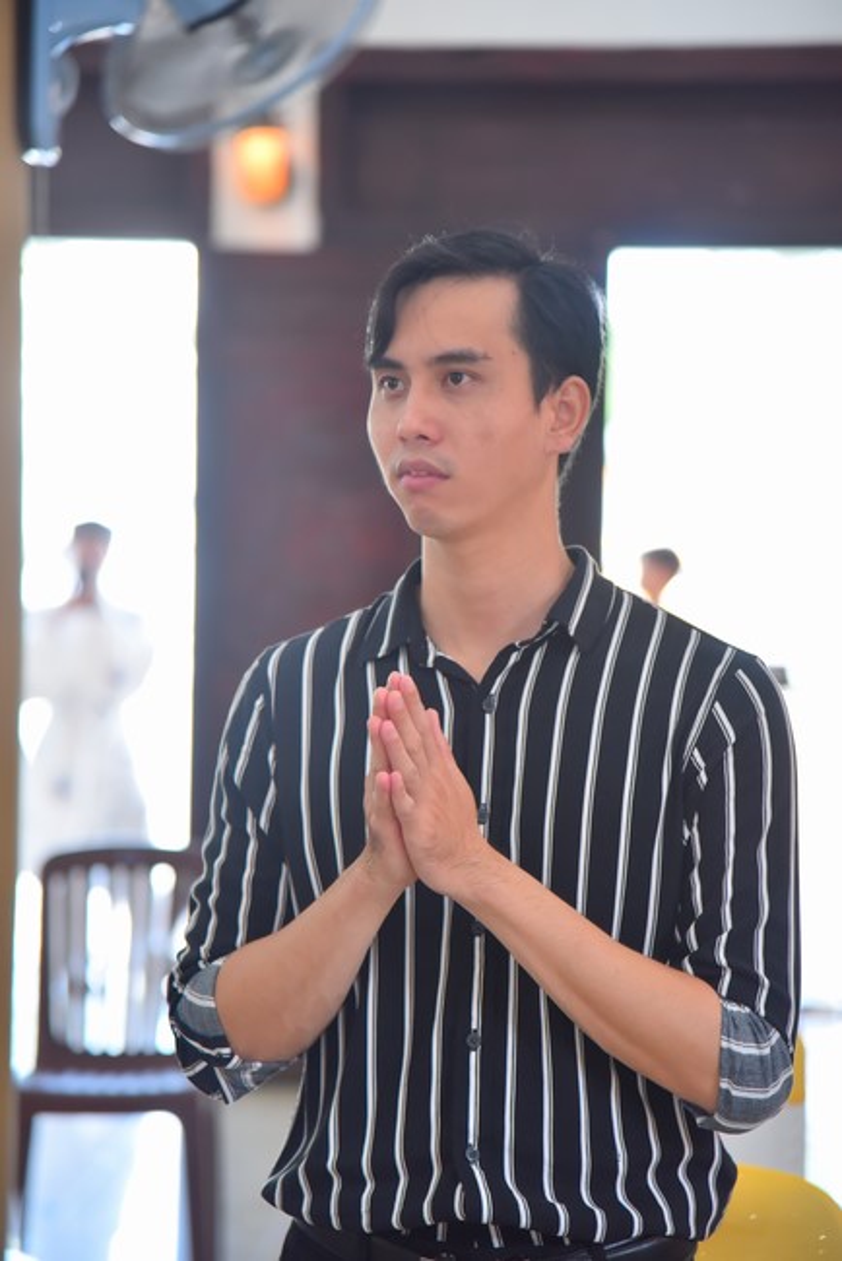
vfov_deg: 17.1
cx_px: 421
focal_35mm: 120
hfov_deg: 11.4
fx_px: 4205
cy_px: 630
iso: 1250
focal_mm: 120
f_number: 4.5
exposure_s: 1/125
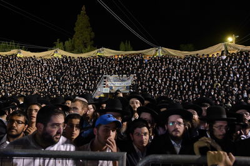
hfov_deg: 58.8
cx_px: 125
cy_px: 83
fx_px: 222
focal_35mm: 32
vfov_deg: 41.0
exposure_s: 1/100
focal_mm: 32
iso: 4000
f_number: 5.6
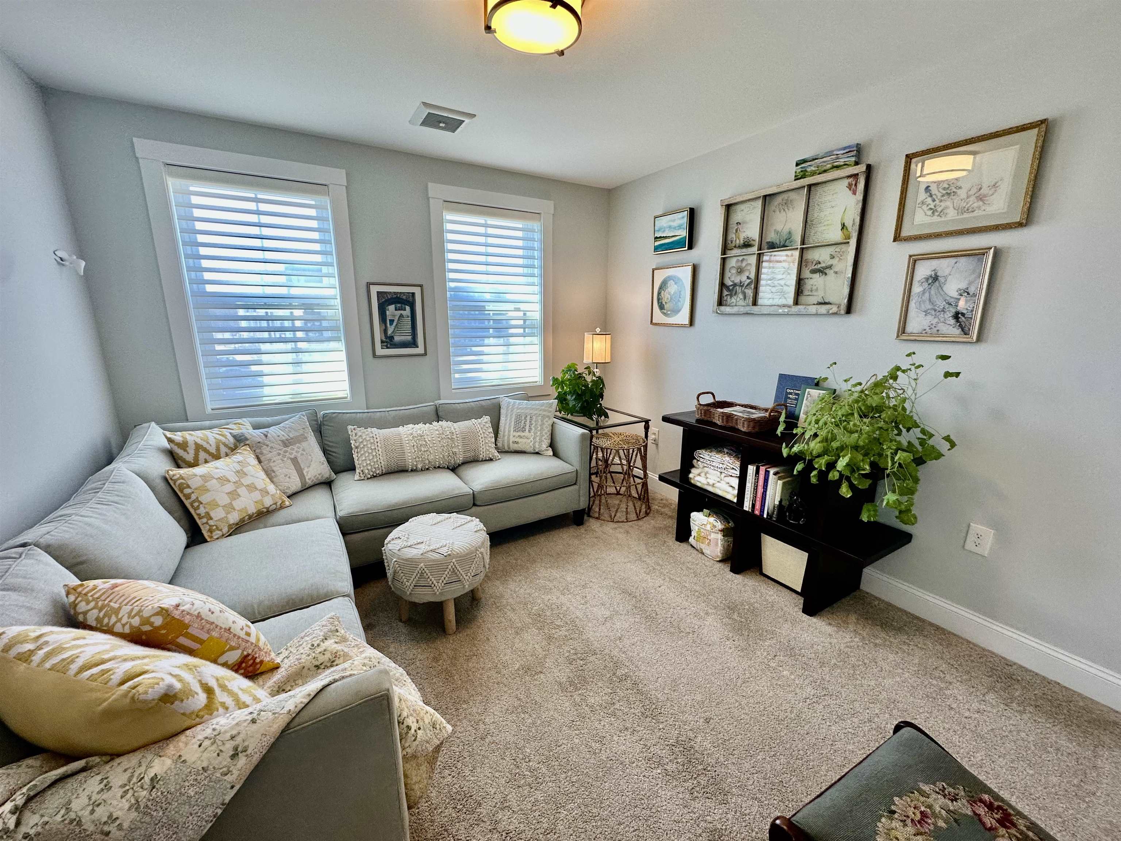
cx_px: 560
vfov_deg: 85.7
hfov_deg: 102.1
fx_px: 453
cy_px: 420
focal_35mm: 14
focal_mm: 2.22
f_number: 2.2
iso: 125
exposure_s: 1/120
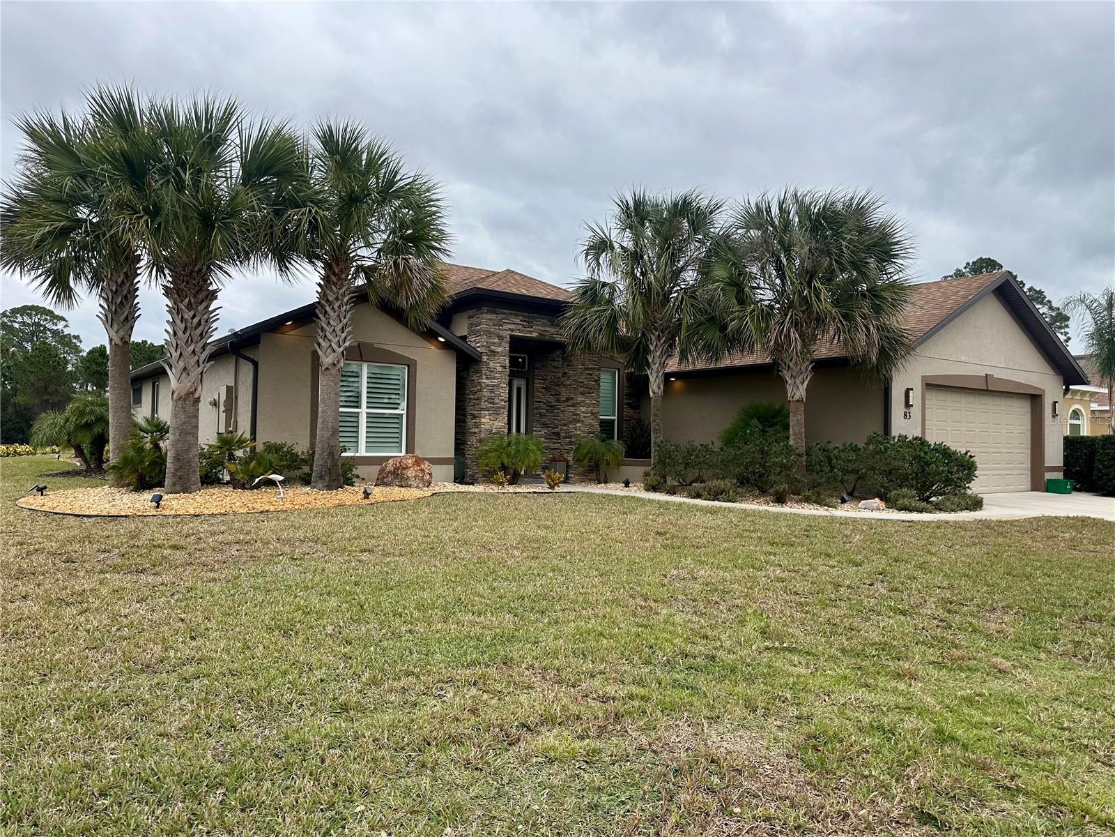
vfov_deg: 56.8
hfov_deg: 71.6
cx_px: 558
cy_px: 418
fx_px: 773
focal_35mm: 24
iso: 80
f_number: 1.78
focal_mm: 6.86
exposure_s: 1/1412
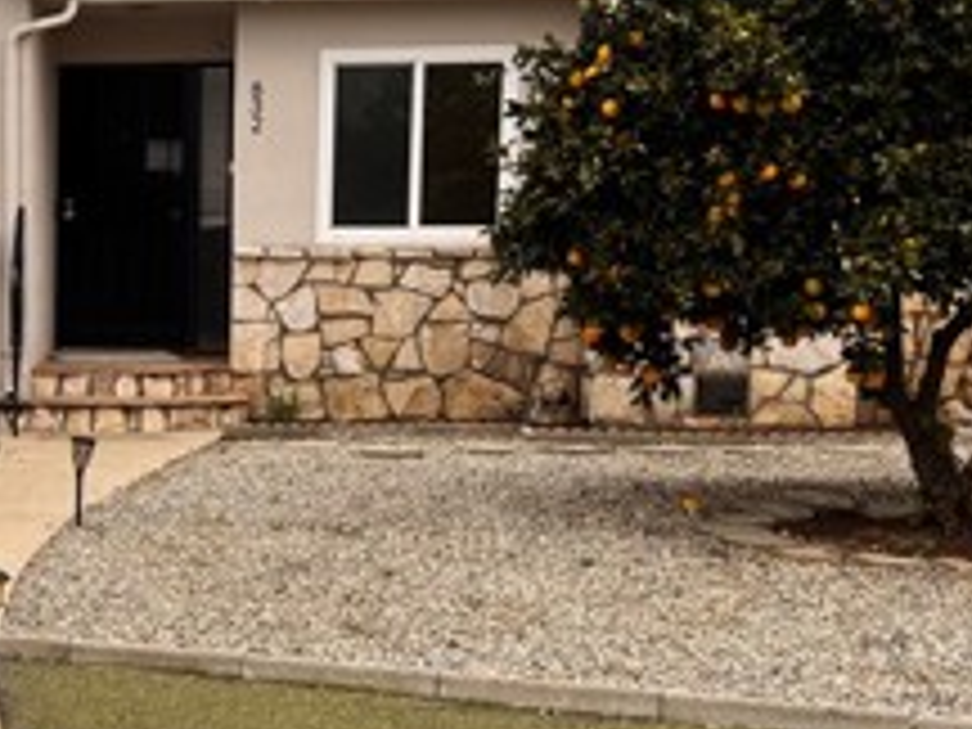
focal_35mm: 71
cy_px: 436
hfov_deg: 26.0
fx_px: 1994
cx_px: -4
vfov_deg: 20.7
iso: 64
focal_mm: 6.76
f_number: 1.78
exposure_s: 1/210
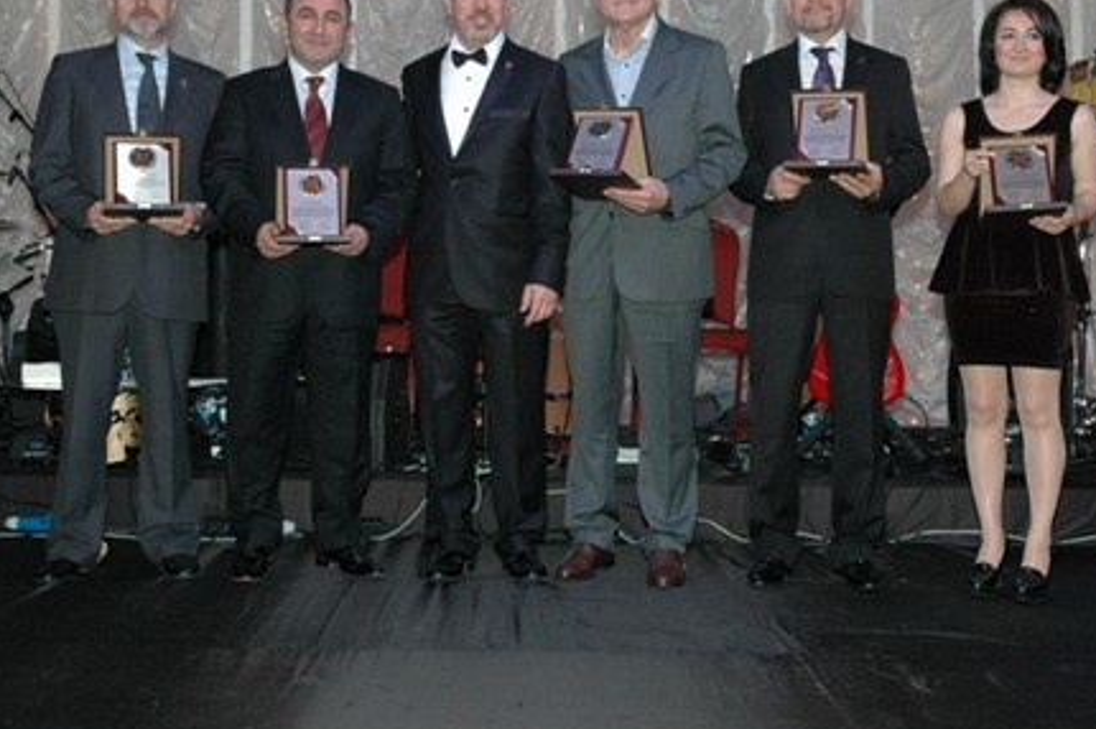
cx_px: 571
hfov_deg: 35.9
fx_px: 1693
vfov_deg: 24.3
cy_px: 296
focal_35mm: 56
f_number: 6.3
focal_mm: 29
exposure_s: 1/60
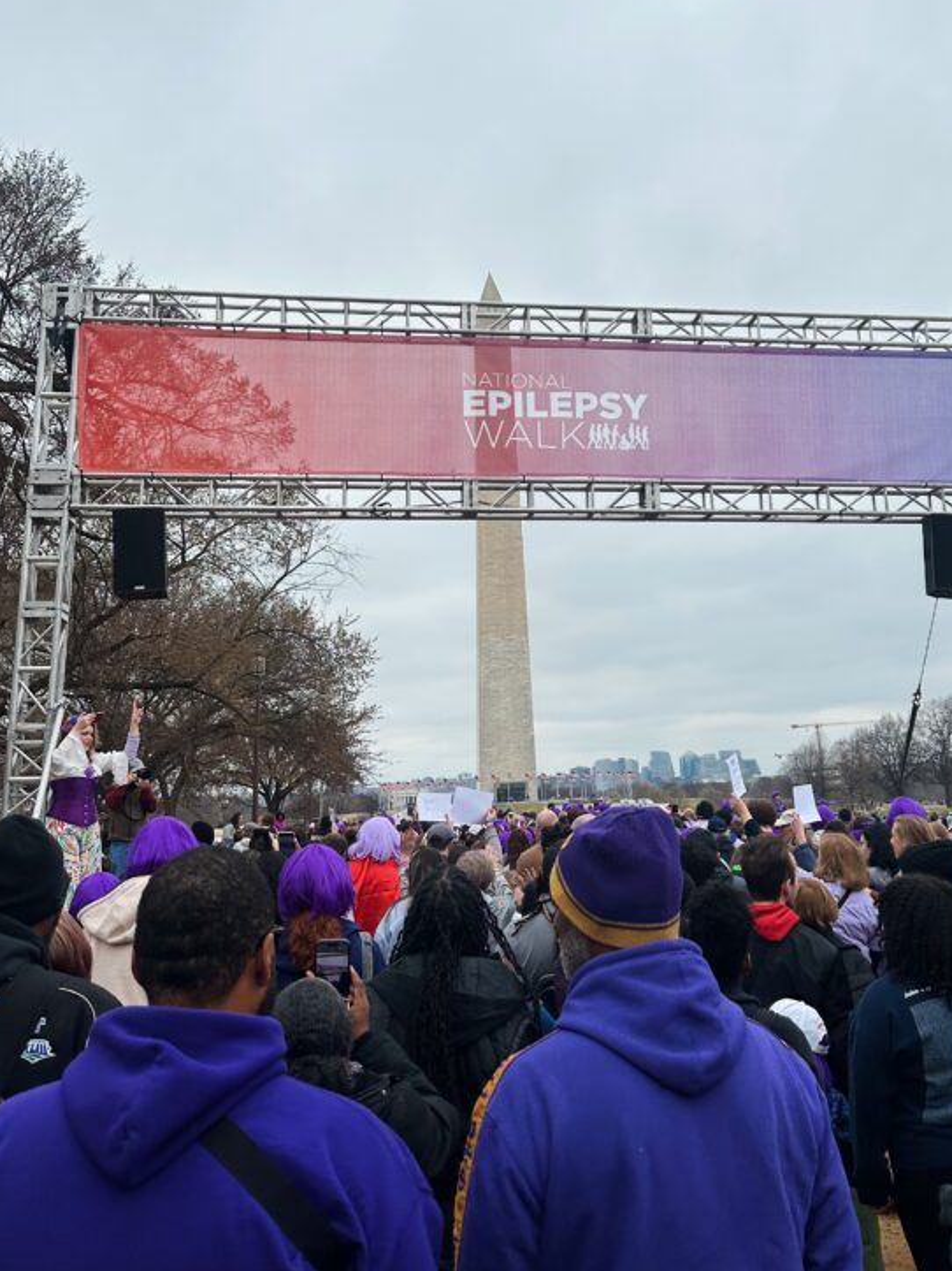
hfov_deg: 41.6
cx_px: 576
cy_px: 485
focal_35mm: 34
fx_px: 1247
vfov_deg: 53.4
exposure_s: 1/6623
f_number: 1.78
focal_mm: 6.86
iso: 80
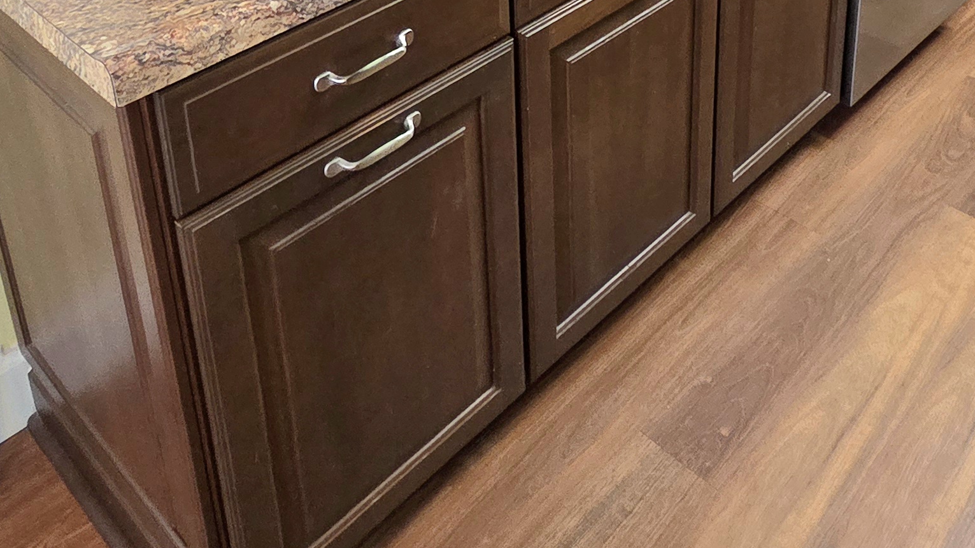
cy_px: -211
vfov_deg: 26.0
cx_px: 626
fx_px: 957
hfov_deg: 53.2
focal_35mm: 37
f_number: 2.2
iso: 320
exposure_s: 1/60.2
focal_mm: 2.2
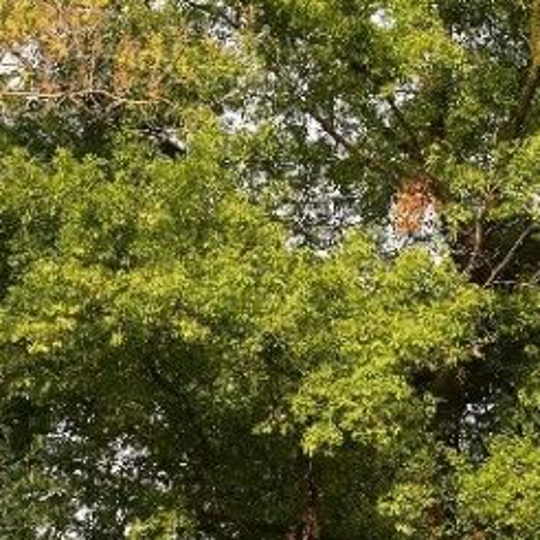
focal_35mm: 198
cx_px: 1043
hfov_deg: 8.4
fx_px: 3495
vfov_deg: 8.8
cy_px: 175
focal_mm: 41
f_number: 11
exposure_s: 1/80
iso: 160
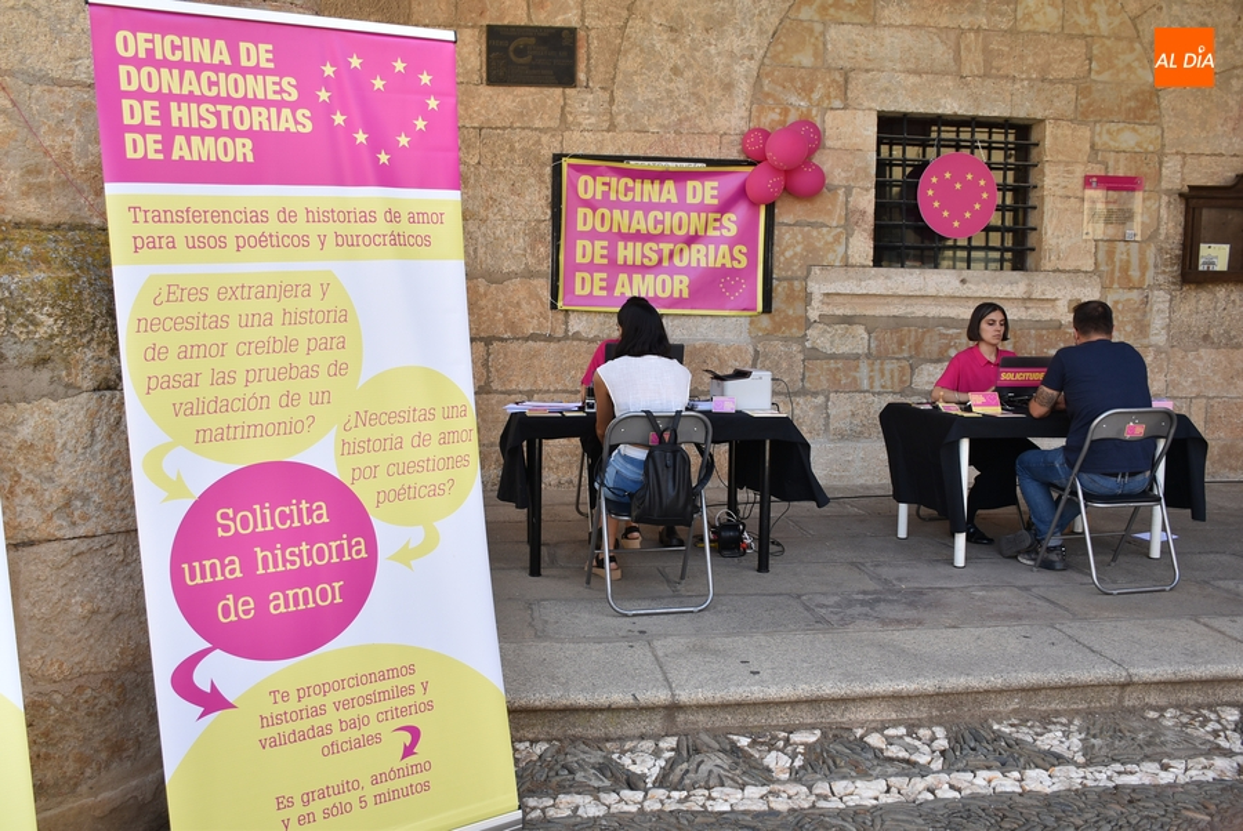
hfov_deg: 61.9
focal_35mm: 30
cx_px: 622
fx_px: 1037
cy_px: 416
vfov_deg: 43.7
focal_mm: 20
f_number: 3.5
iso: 100
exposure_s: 1/160
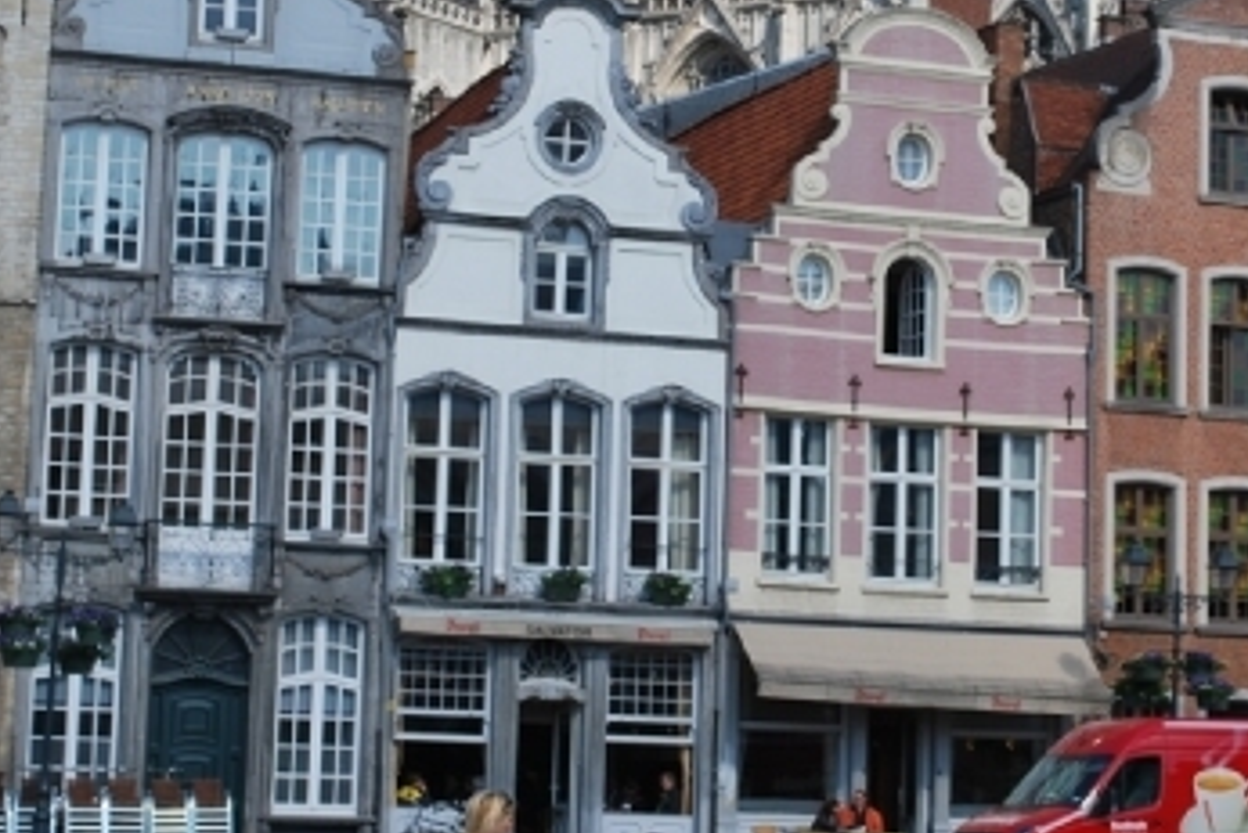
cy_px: 207
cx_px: 801
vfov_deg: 13.1
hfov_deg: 19.6
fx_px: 3607
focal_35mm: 104
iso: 100
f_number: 8
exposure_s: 1/250
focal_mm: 40
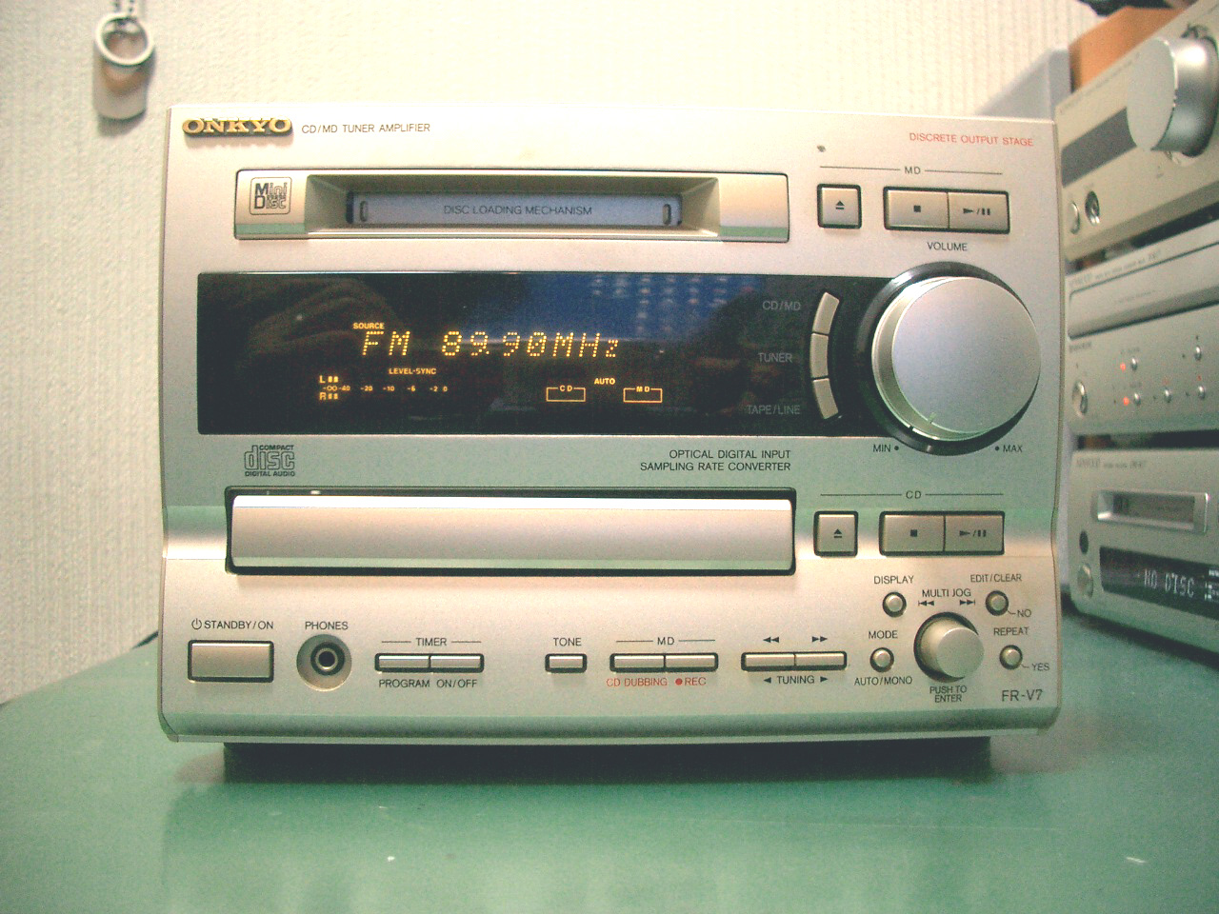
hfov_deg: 52.6
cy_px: 457
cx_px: 610
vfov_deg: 40.7
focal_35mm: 35
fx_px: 1233
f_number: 2.6
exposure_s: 1/8
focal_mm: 5.8
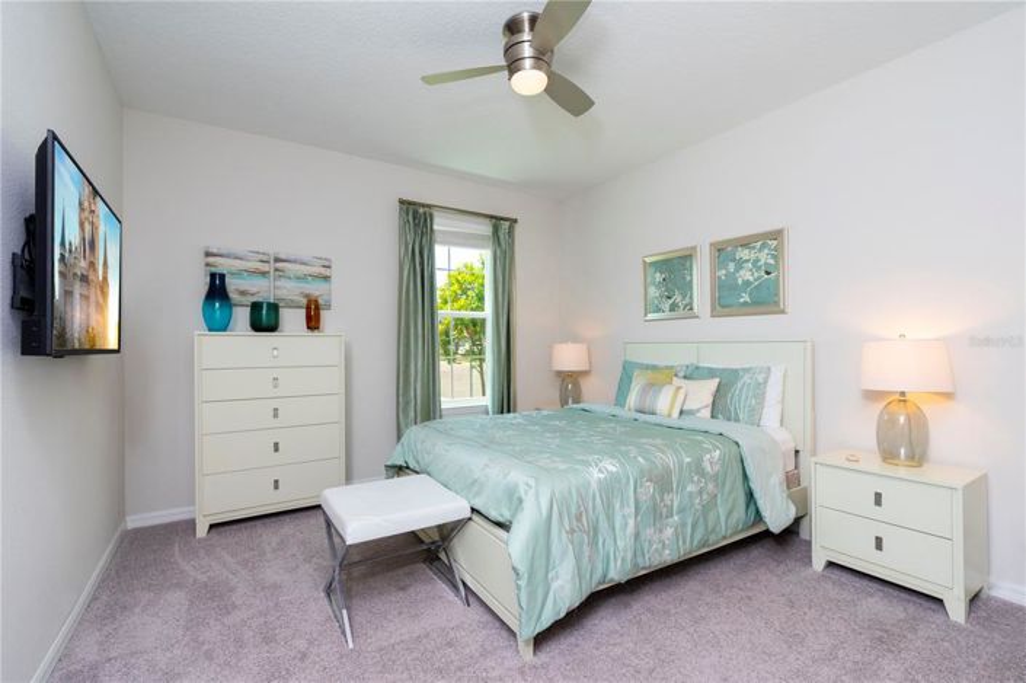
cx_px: 513
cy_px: 342
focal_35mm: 16
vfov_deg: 73.7
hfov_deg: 96.8
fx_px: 456
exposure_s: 1/100
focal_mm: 16
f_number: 20
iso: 1000
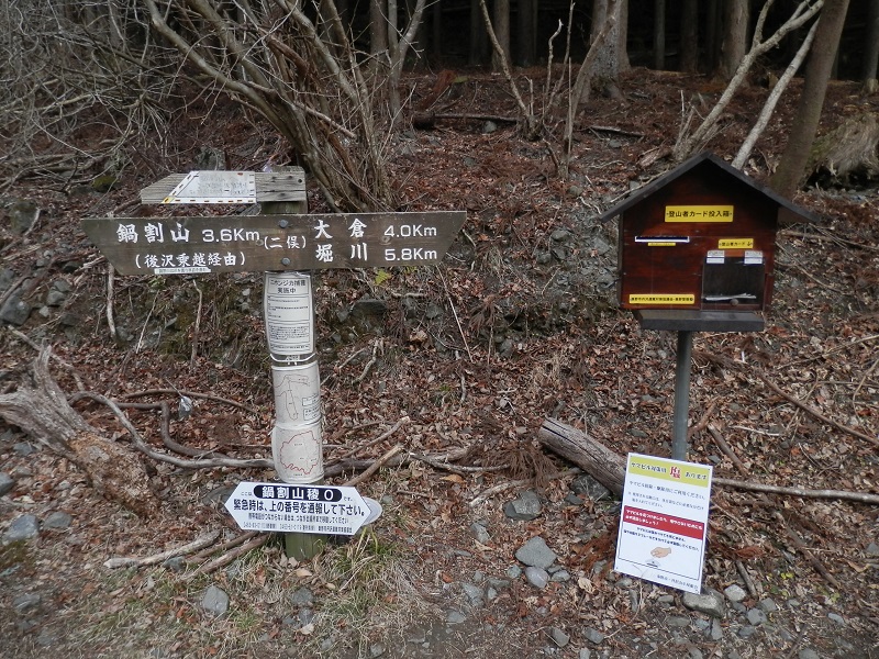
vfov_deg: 54.9
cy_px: 330
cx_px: 440
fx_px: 635
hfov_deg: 69.4
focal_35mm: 25
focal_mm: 4.5
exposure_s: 1/60
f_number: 3
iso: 80
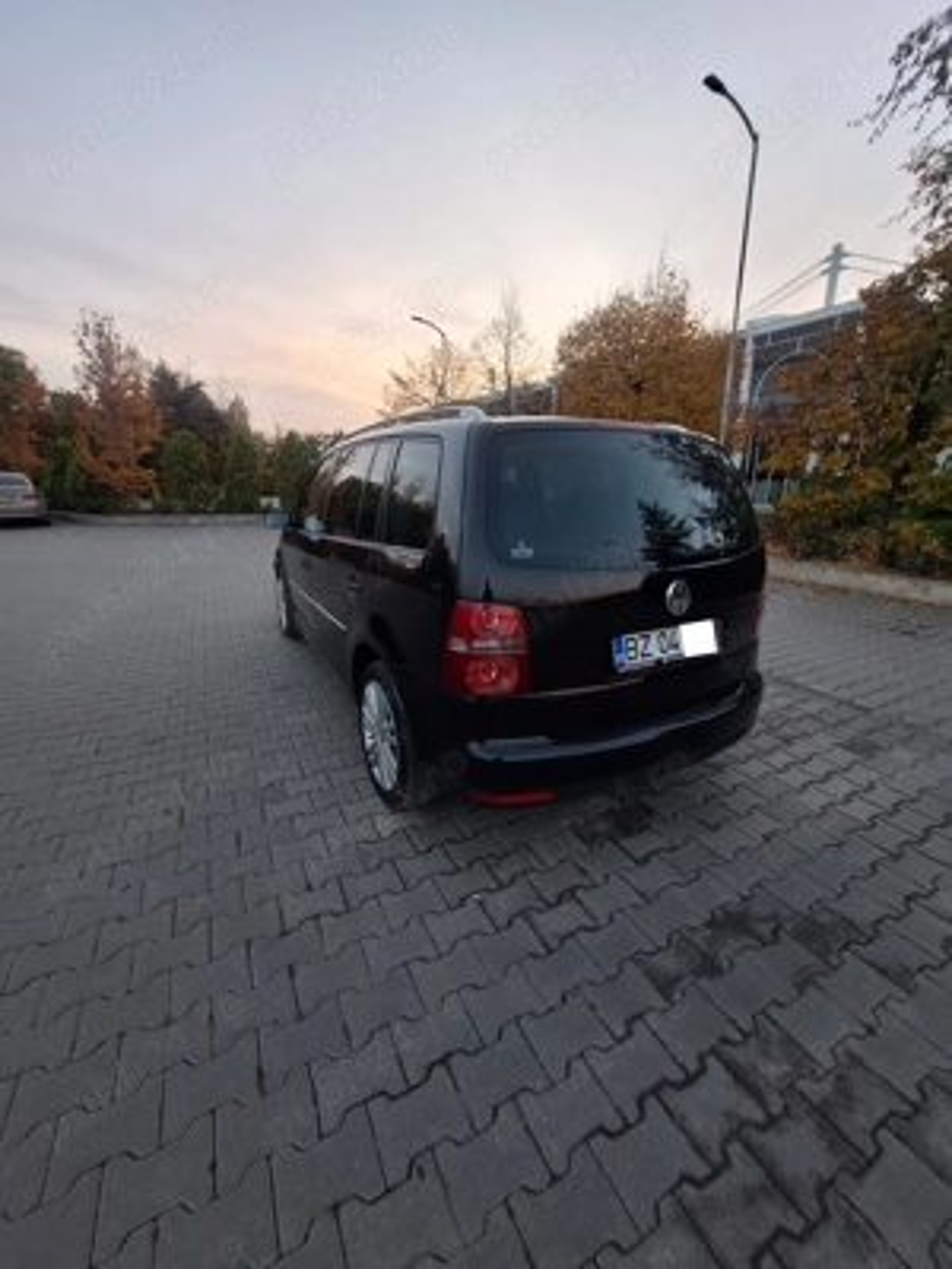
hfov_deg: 89.9
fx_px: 477
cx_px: 476
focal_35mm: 13
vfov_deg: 106.2
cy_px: 634
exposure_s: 1/50
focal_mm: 1.74
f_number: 2.2
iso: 64
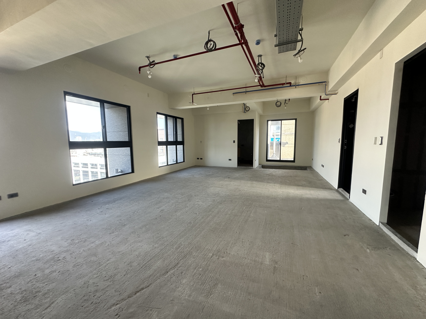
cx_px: 213
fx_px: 172
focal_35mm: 14
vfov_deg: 85.7
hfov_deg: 102.1
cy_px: 160
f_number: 2.2
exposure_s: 1/99
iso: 200
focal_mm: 2.22
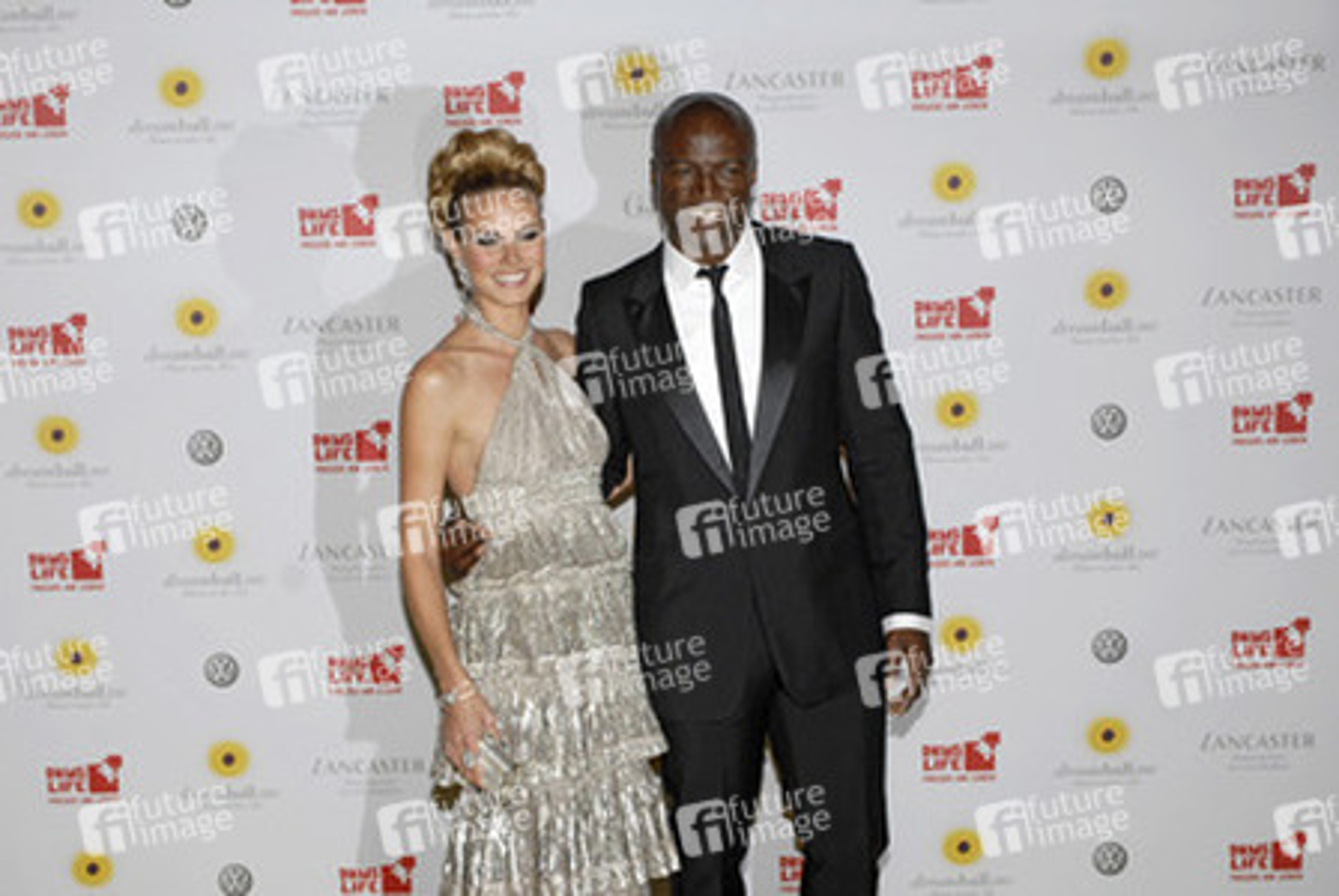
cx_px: 670
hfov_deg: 35.0
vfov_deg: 23.9
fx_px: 2123
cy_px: 448
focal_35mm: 57
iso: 400
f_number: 5
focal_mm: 38
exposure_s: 1/125
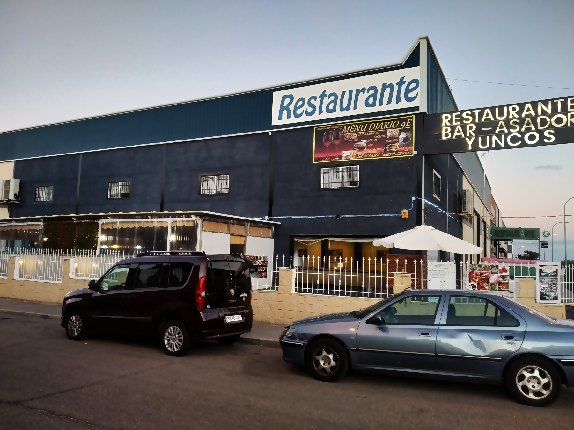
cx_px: 287
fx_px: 431
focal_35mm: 26
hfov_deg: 67.3
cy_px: 215
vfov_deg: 53.1
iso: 250
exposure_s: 1/33
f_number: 2.2
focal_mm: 3.82
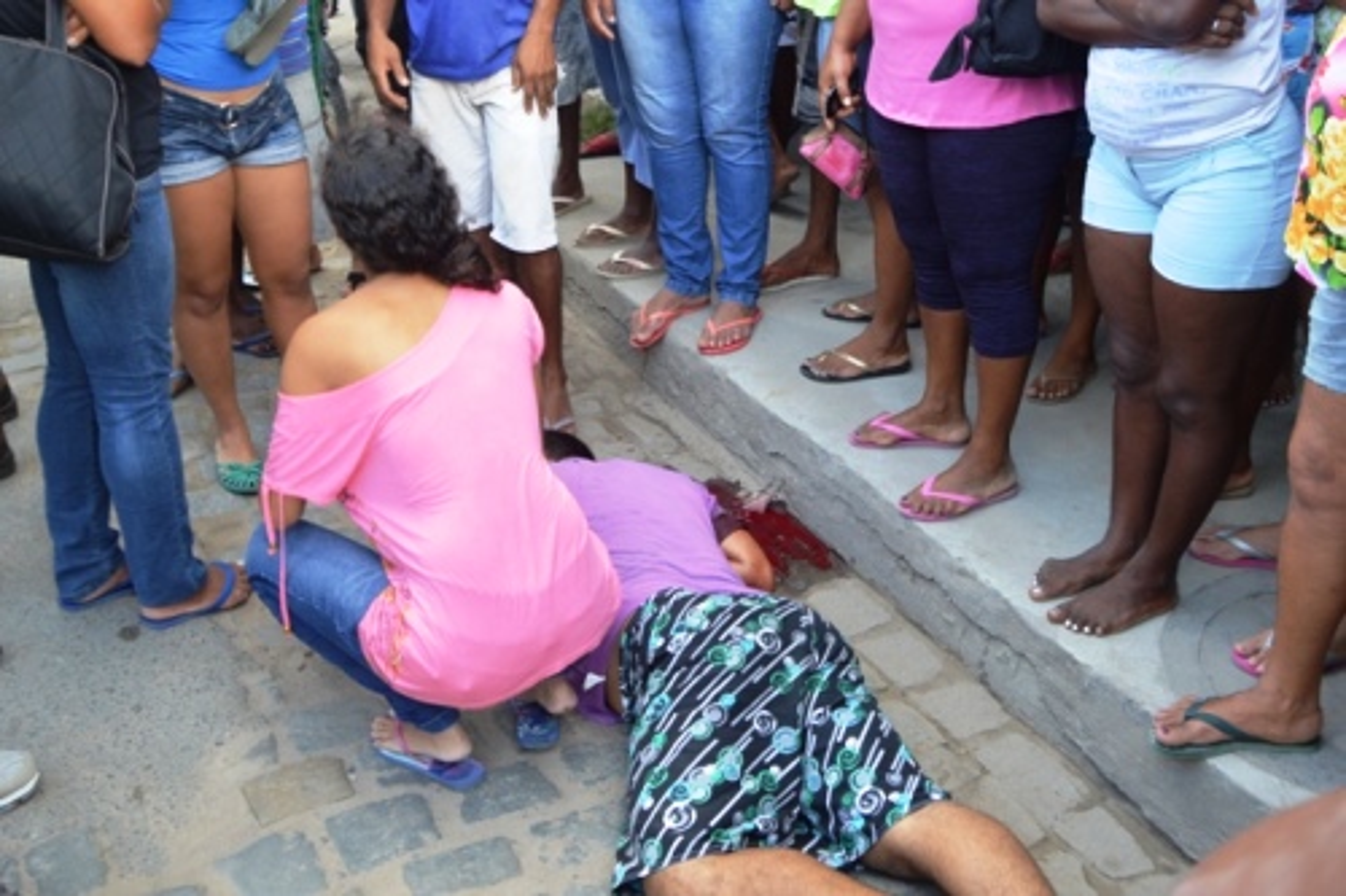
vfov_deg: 16.5
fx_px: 3083
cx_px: 673
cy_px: 448
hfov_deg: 24.6
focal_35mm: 82
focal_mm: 55
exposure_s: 1/125
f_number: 8
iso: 400
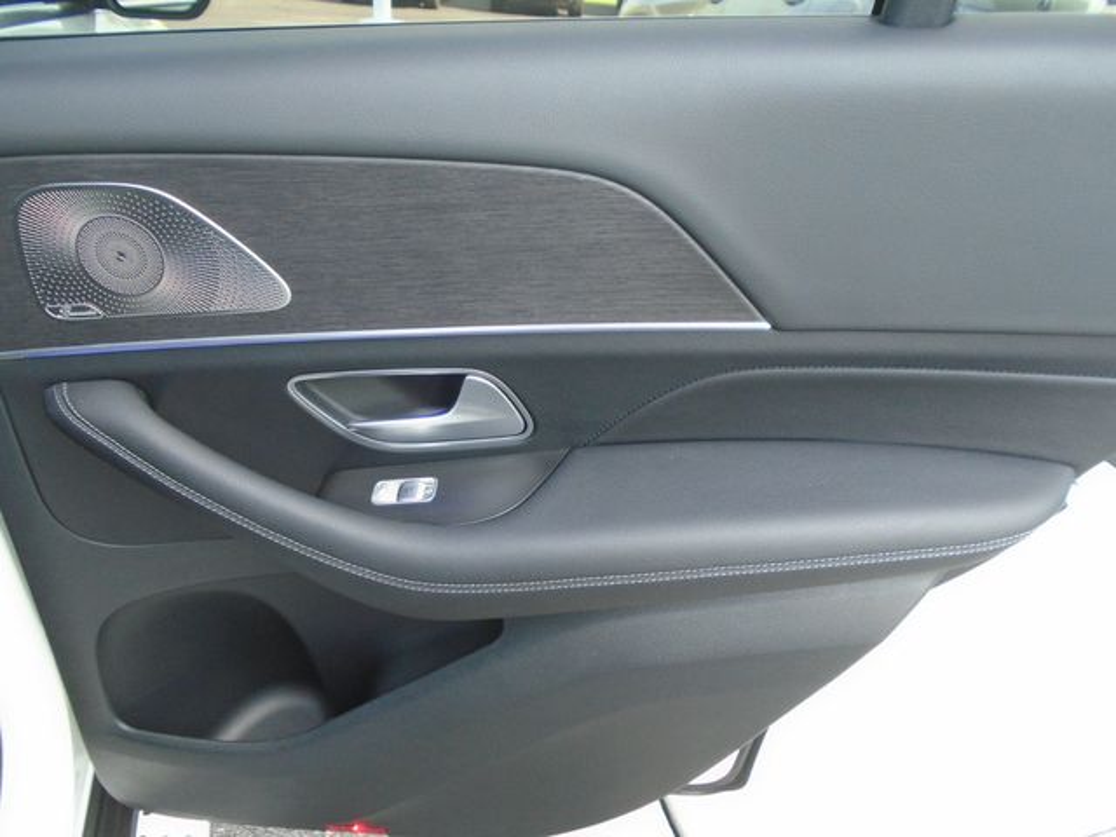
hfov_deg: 67.3
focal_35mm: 26
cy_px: 418
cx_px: 558
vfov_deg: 53.1
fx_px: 838
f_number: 3.2
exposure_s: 1/30
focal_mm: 4.6
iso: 100
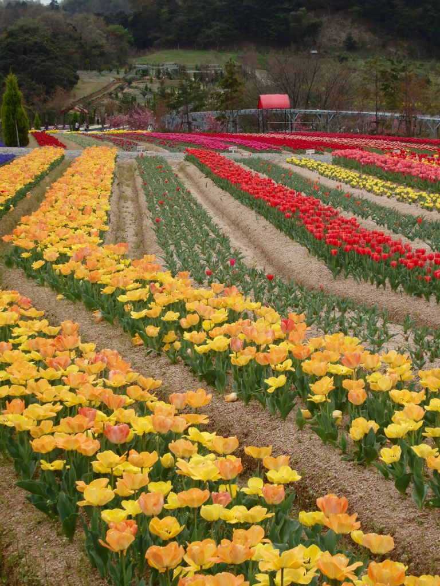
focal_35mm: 88
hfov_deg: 16.8
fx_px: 1491
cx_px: 220
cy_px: 293
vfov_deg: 22.3
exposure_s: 1/500
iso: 125
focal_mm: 15.8
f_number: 4.8
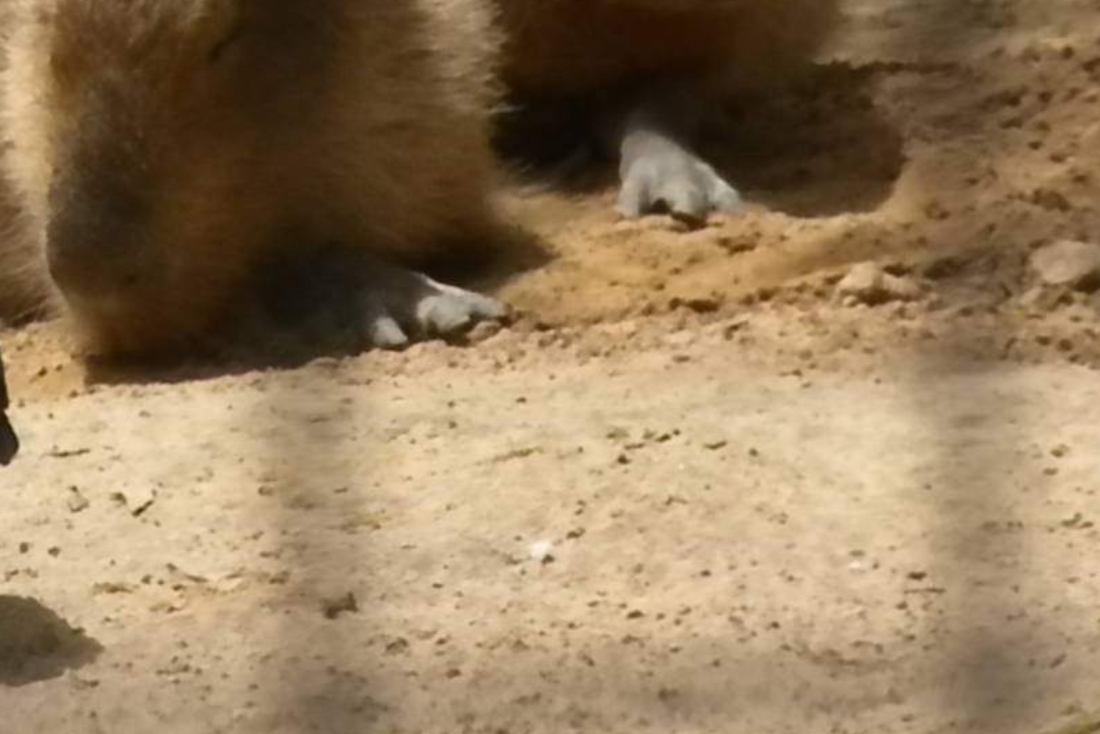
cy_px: -32
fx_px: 16499
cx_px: 36
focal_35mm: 540
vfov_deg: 2.5
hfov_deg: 3.8
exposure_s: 1/230
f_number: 14
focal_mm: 46.2
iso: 640
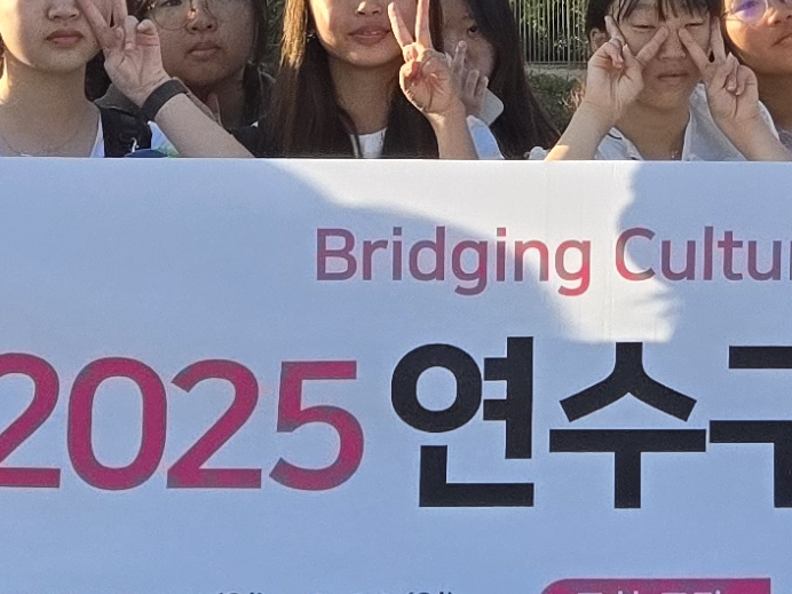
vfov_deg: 10.8
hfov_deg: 14.7
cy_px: -250
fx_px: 3043
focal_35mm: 133
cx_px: 673
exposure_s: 1/1559
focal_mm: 5.4
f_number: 1.8
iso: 80
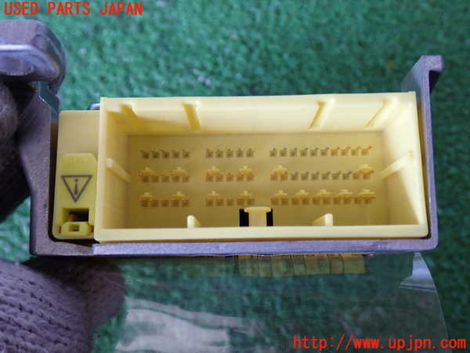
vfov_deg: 39.7
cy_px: 176
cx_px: 235
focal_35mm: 36
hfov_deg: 51.4
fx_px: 489
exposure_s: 1/50
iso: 200
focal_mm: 6.37
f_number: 2.5
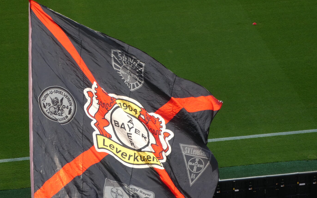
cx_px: 133
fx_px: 1434
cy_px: 113
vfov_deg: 7.9
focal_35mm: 166
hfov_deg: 12.6
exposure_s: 1/160
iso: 80
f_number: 5.3
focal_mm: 24.2
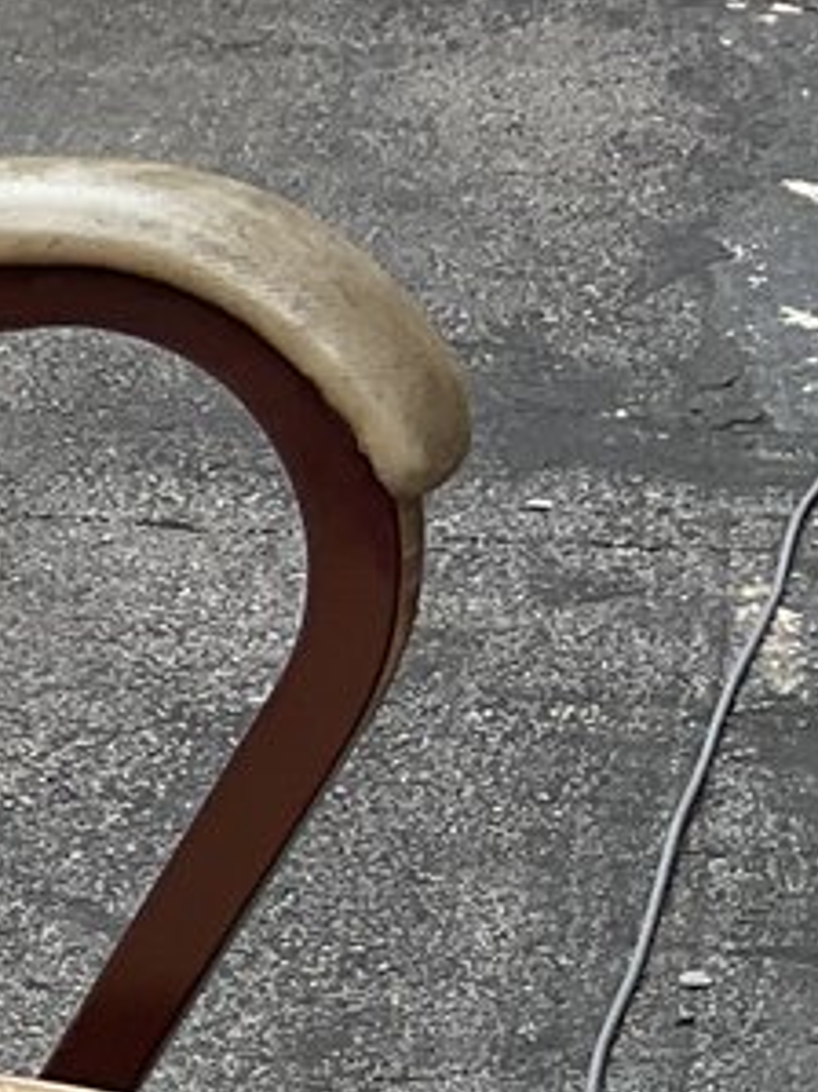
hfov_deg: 9.1
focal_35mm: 147
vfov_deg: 12.9
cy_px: 1532
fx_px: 4635
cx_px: -1134
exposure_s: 1/279
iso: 16
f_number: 1.8
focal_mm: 3
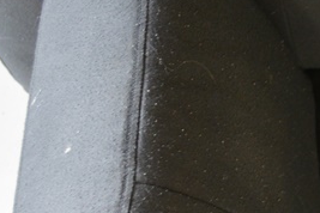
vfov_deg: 13.1
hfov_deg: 18.6
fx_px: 898
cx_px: 430
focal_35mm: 101
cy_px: 267
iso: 800
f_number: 3.8
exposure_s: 1/40
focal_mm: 20
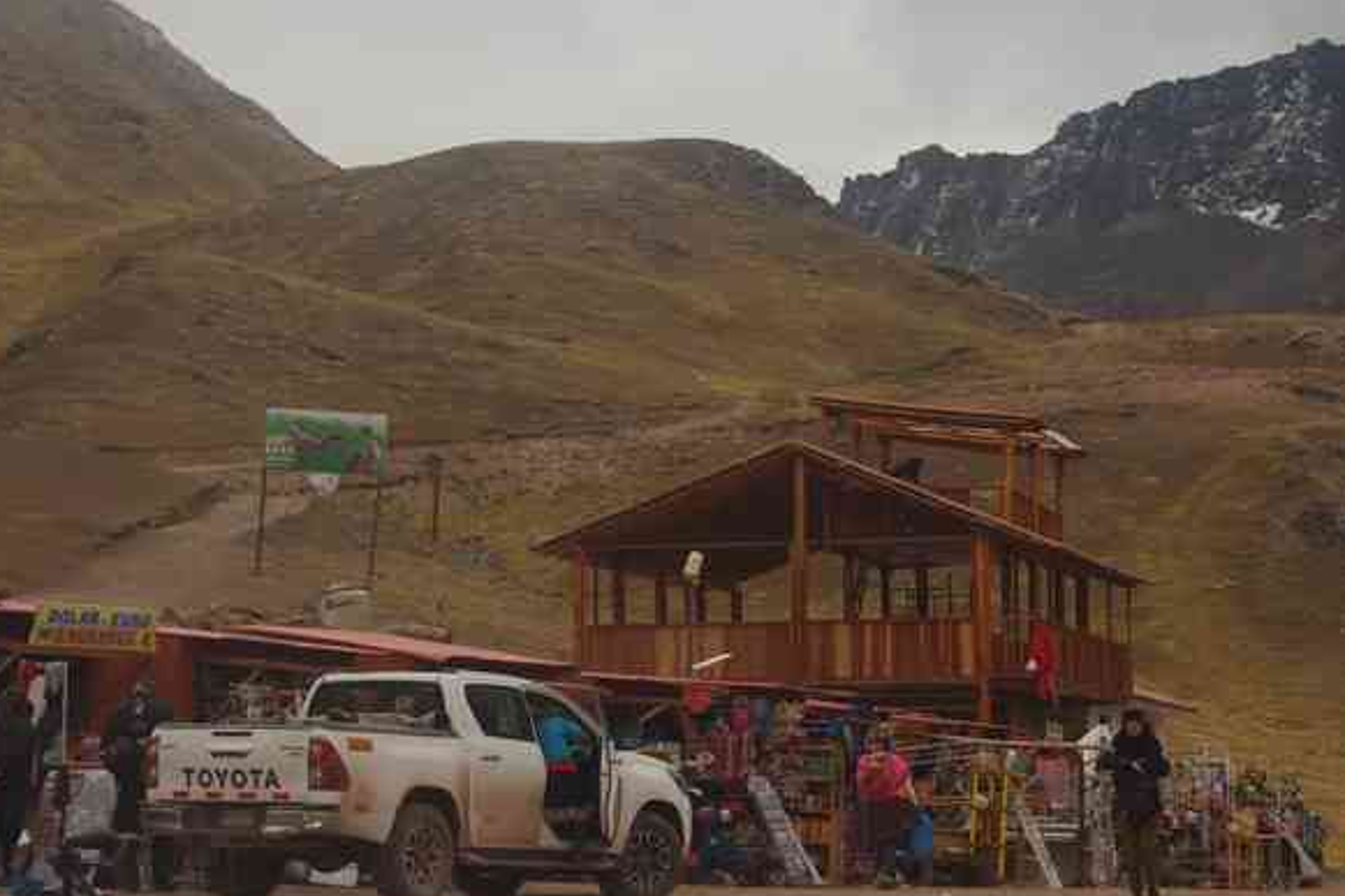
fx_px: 3660
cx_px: 904
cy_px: 322
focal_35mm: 98
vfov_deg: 13.9
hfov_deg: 20.7
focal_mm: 38
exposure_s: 1/60
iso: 200
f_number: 7.1
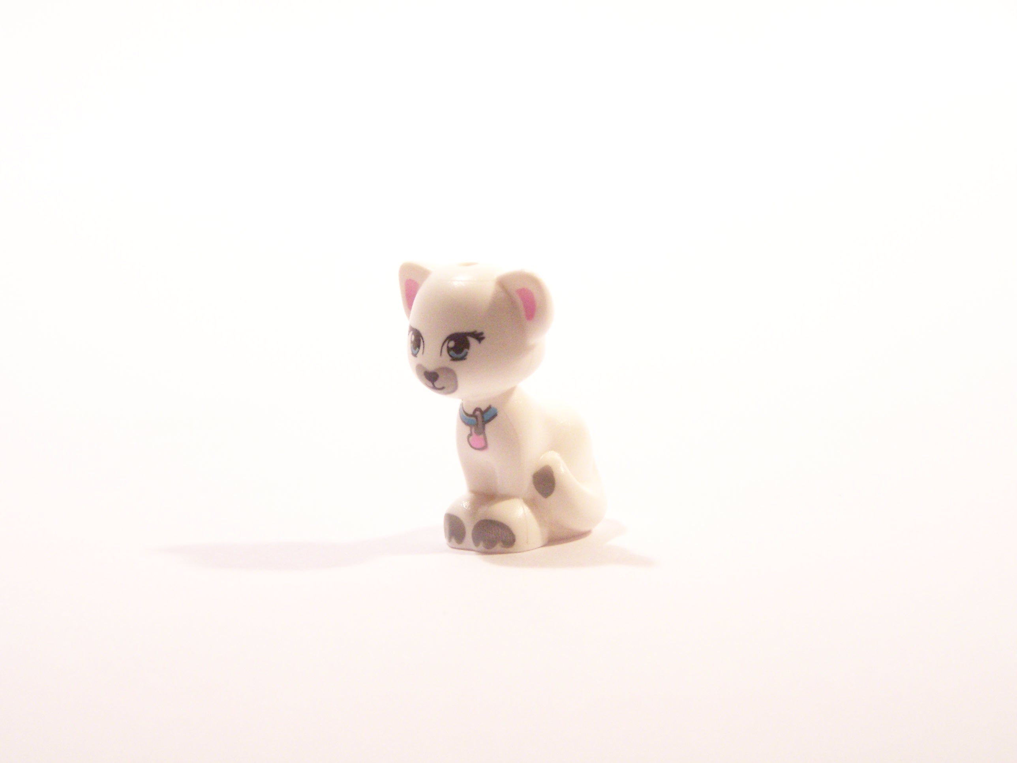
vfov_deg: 15.7
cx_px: 508
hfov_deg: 20.9
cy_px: 382
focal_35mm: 94
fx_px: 2762
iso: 400
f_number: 3.2
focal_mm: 15.6
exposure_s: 1/45
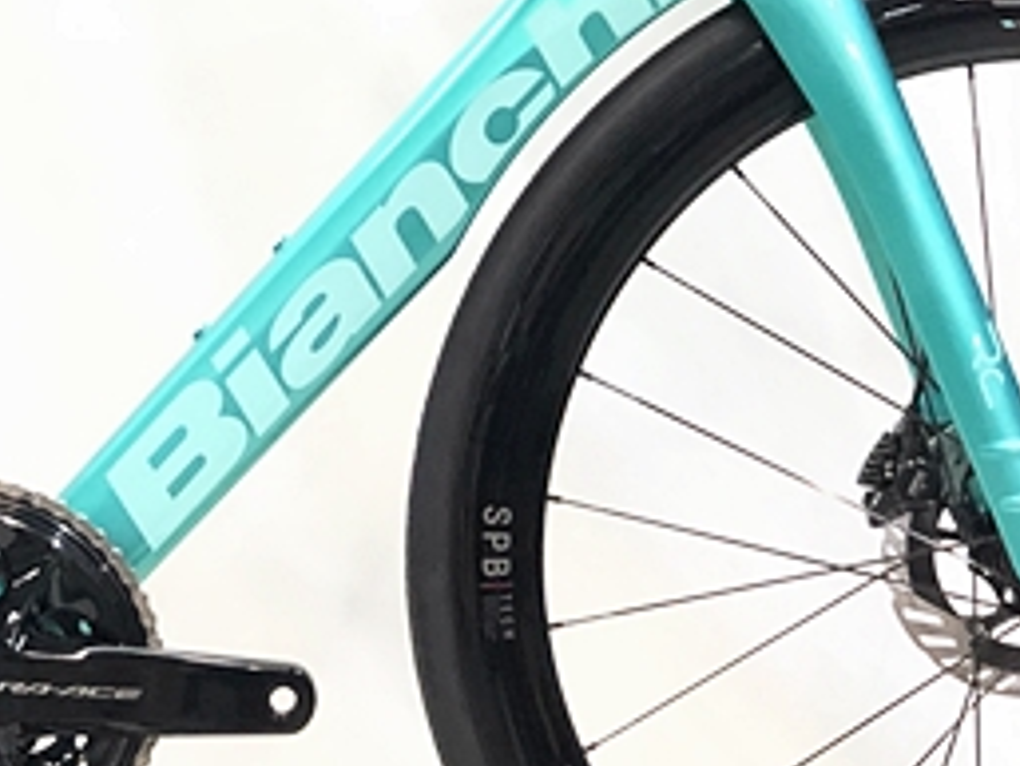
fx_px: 4776
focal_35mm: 162
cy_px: 250
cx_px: 131
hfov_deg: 12.1
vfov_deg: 9.2
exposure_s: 1/25
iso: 125
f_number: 2.4
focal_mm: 6
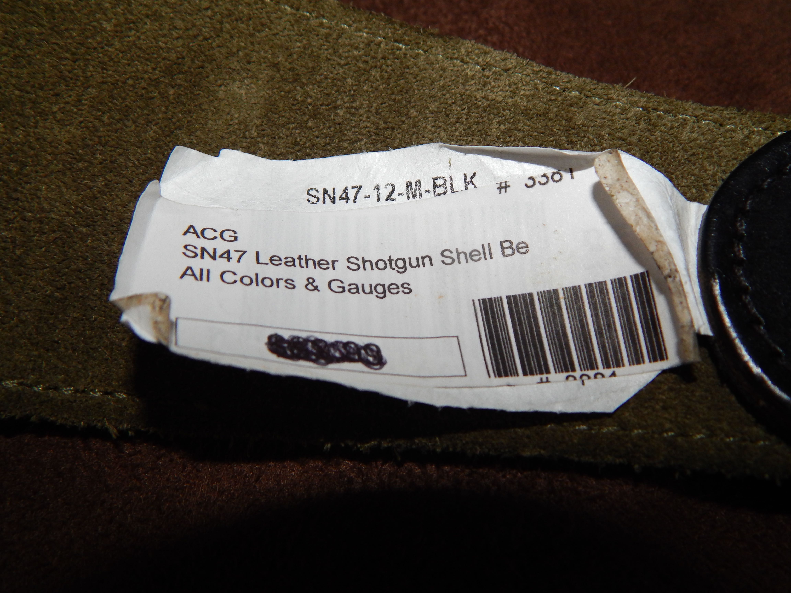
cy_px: 296
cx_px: 396
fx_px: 640
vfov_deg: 49.7
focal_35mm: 28
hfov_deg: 63.4
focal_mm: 5.1
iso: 200
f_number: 6.3
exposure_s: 1/30
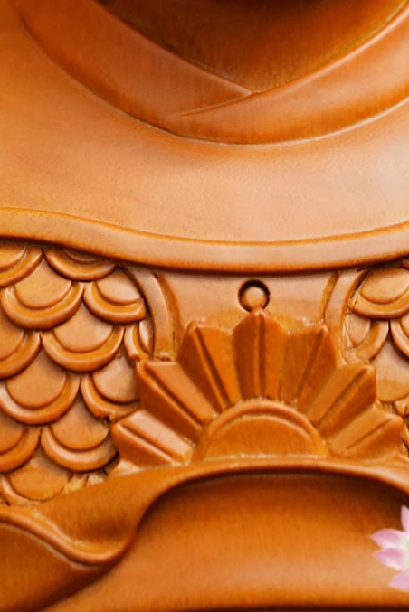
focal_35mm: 93
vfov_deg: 20.0
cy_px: -198
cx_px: 294
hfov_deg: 14.7
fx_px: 1583
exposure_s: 1/2500
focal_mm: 35
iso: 1600
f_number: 5.6
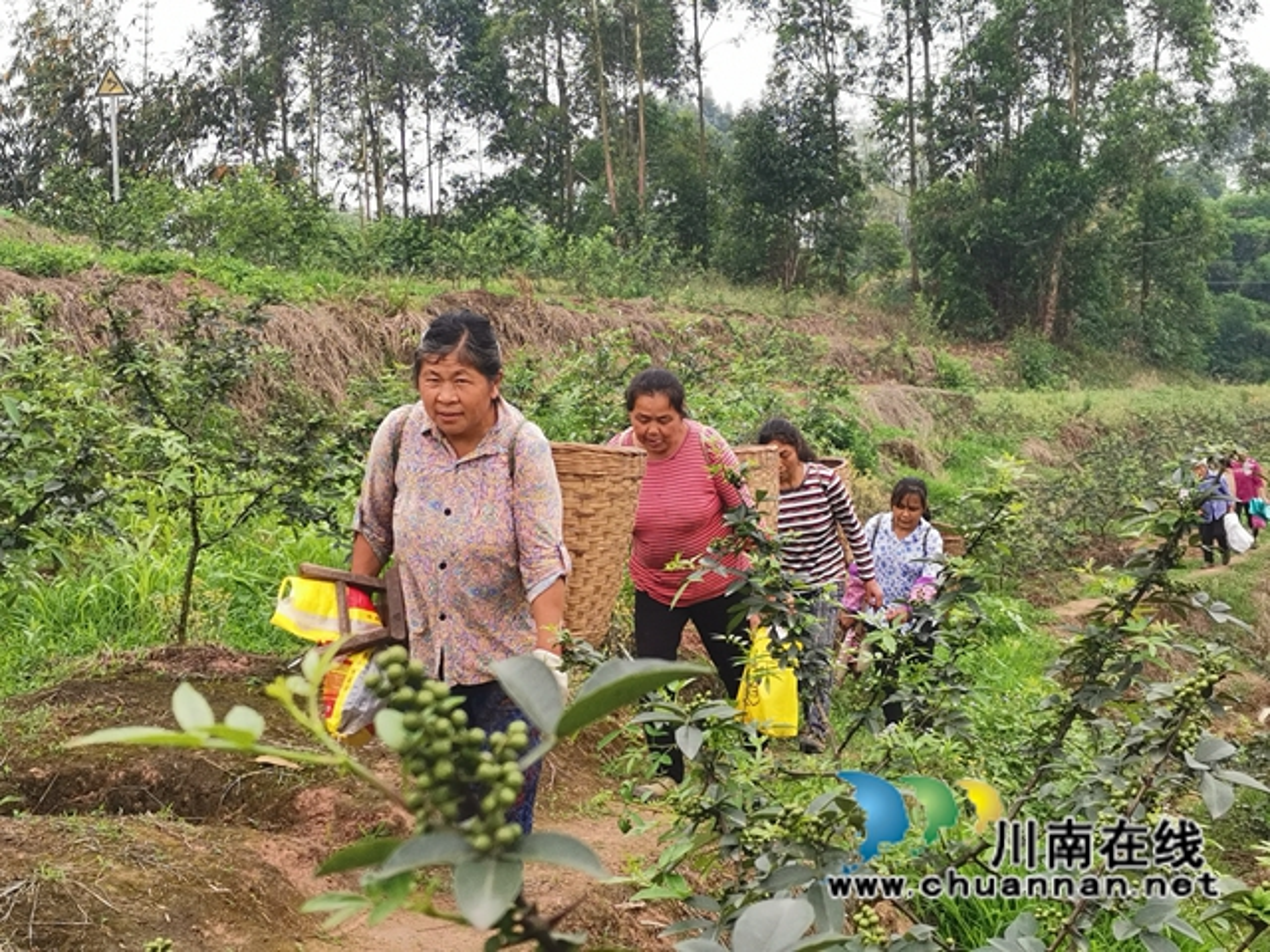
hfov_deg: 36.8
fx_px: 1908
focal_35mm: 52
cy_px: 476
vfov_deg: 28.0
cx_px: 635
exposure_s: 1/226
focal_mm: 4.75
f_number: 1.8
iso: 50
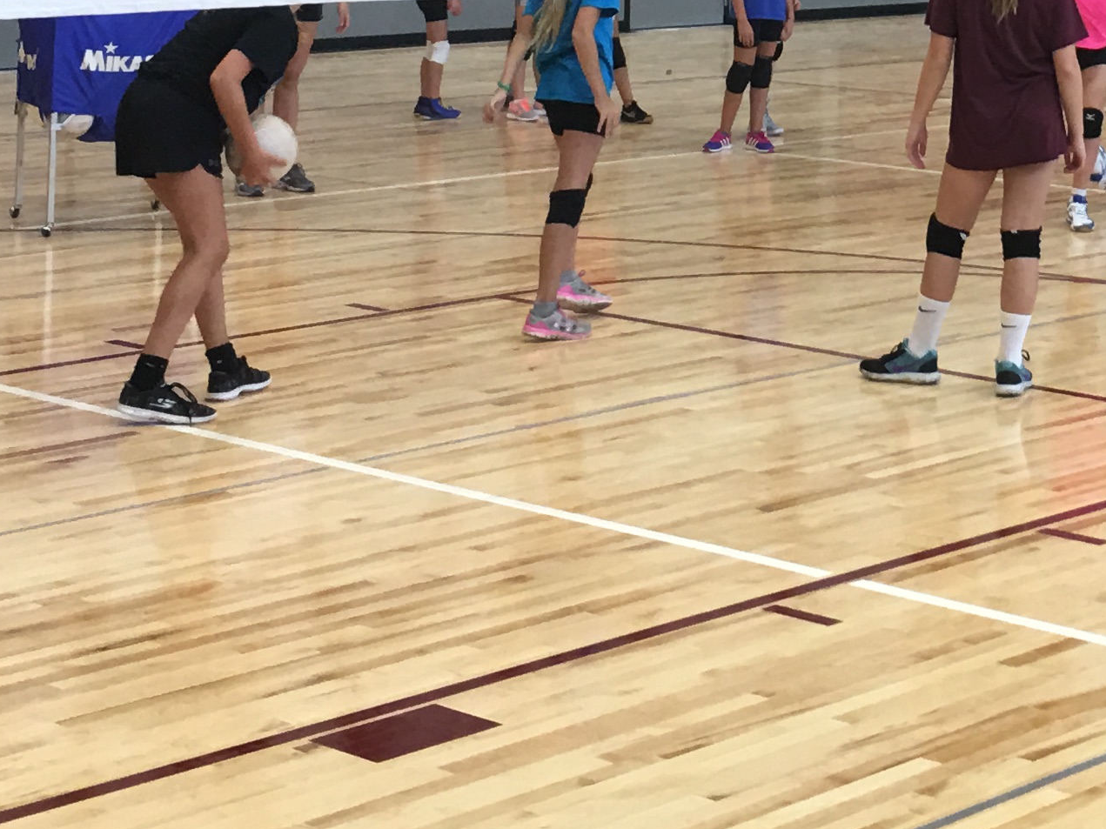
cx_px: 1025
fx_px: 2939
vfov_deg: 15.4
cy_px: -224
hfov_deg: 20.8
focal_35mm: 92
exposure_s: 1/30
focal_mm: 4.15
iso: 25
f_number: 2.2
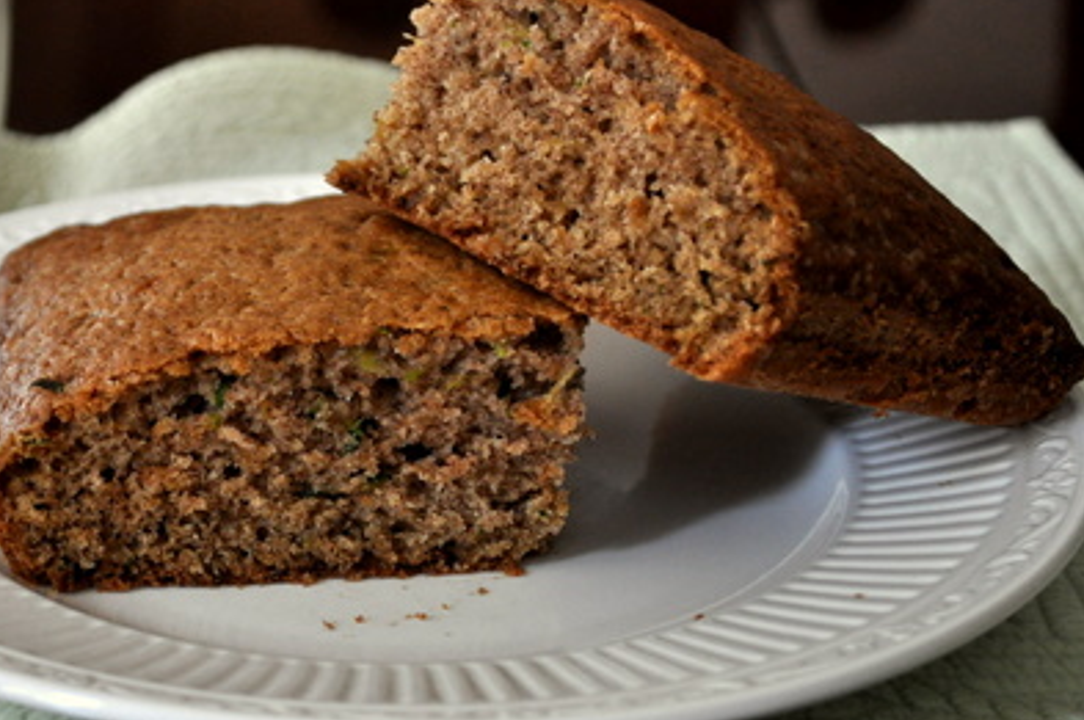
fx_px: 3218
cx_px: 320
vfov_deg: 12.8
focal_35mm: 107
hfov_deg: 19.0
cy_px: 255
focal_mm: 46
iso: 800
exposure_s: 1/60
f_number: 5.3
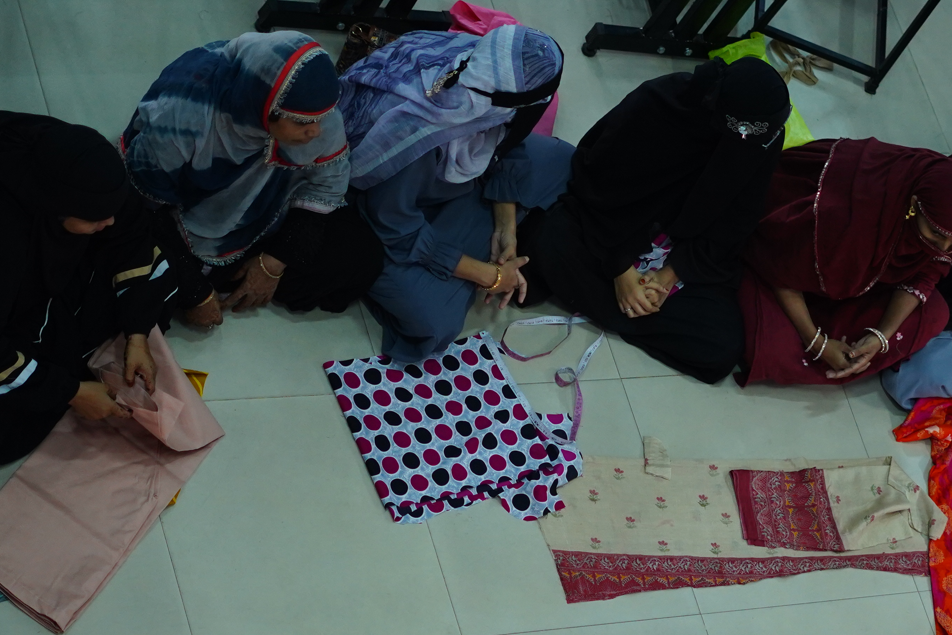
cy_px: 568
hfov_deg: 18.4
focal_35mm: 111
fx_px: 2935
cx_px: 648
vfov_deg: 12.3
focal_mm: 50
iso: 1600
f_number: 1.8
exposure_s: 1/200
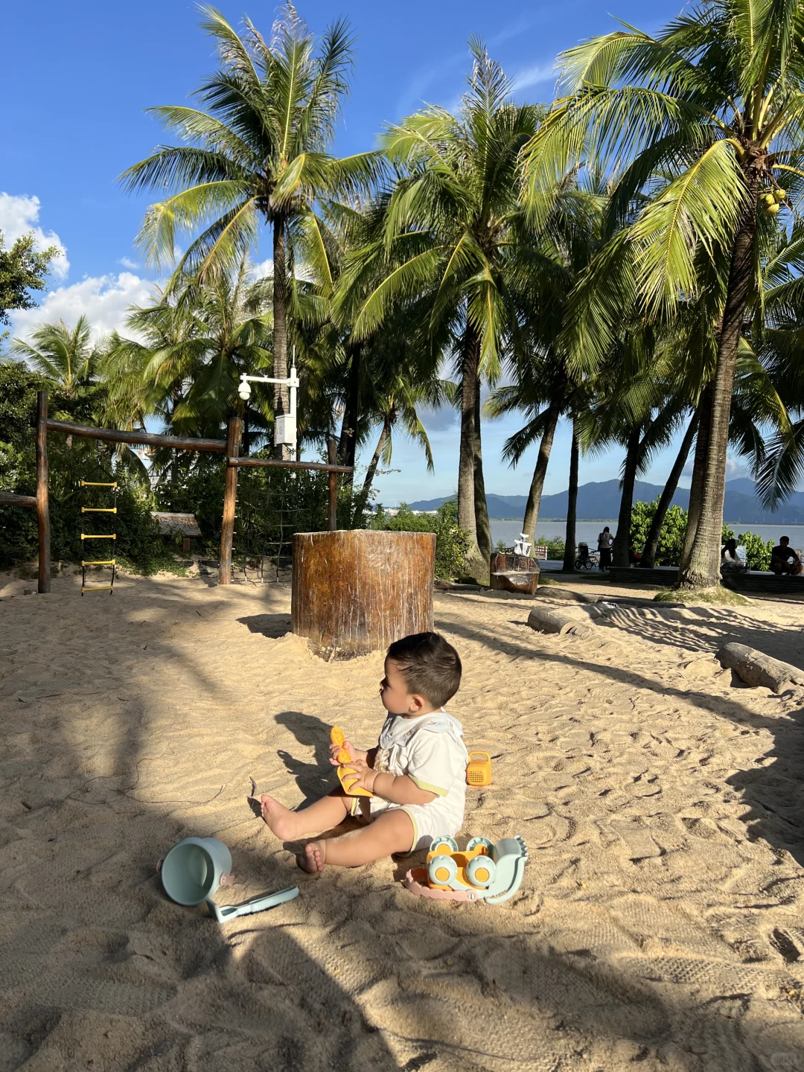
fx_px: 805
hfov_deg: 53.1
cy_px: 536
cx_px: 402
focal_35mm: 26
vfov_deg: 67.3
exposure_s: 1/3831
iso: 50
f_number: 1.5
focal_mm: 5.7
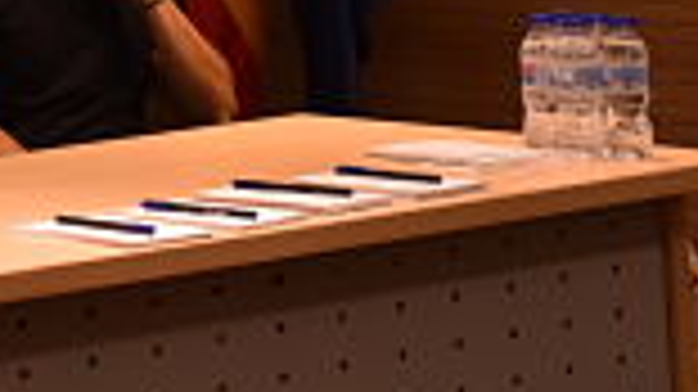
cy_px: -462
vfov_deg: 6.2
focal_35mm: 189
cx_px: -344
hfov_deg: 11.0
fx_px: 3496
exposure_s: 1/100
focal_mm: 28
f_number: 5
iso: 800
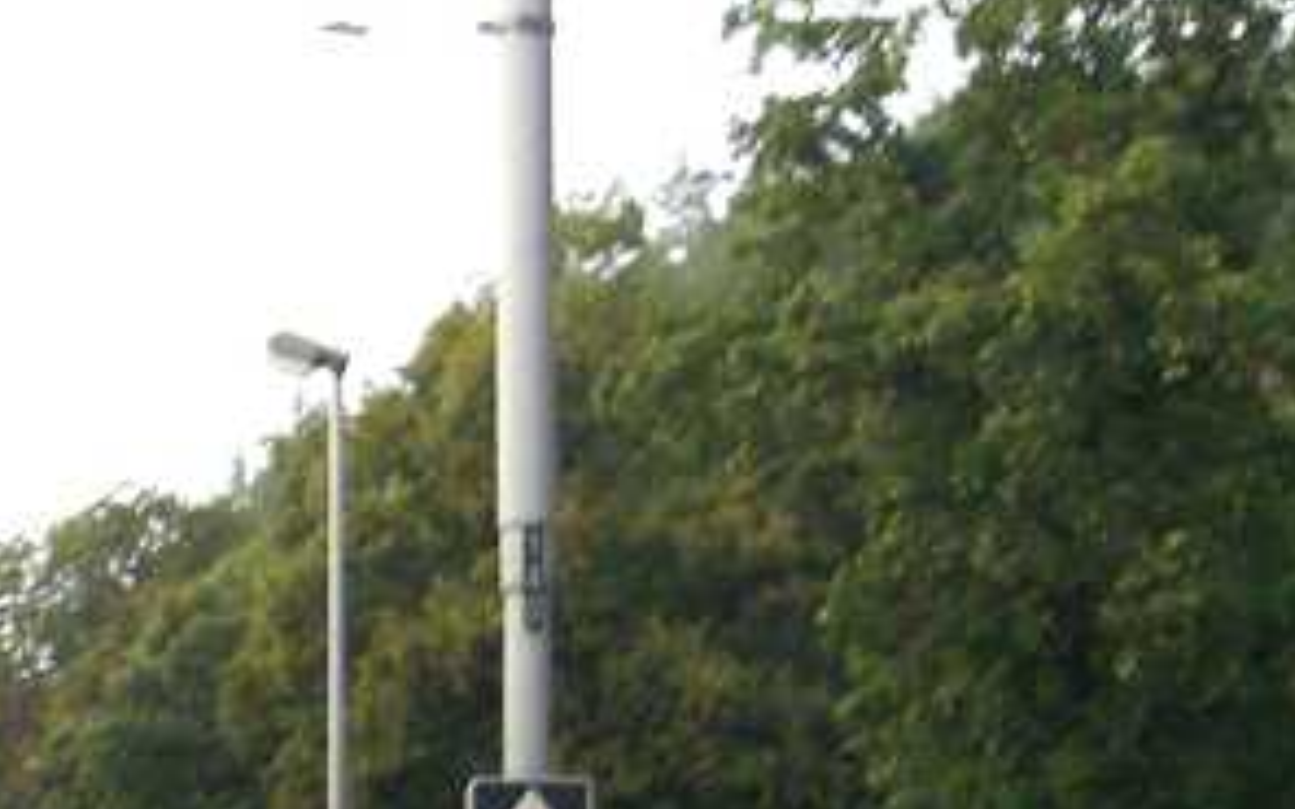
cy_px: 1054
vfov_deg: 11.7
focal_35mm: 109
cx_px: -293
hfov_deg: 18.1
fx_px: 3847
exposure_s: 1/50
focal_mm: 6.3
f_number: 3.1
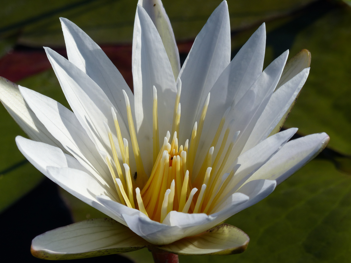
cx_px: 176
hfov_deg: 3.3
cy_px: 132
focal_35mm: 600
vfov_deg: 2.5
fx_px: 6084
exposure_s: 1/1300
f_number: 4.5
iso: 100
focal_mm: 108
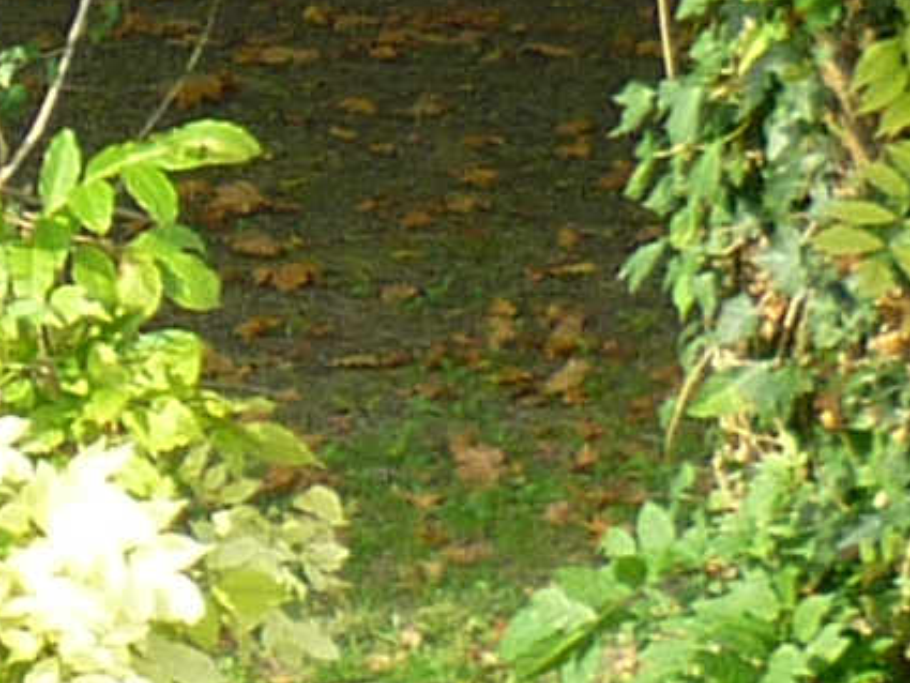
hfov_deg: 6.3
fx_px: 8073
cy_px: -131
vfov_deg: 4.8
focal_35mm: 307
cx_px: -854
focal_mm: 5.9
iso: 80
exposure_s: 1/200
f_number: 2.9
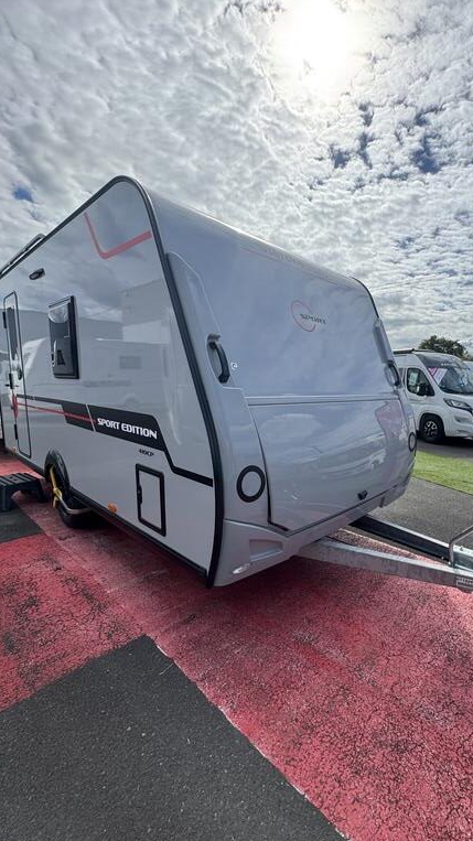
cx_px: 298
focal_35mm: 16
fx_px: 357
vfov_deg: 99.3
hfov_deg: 66.0
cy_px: 438
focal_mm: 2.22
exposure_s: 1/1536
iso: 50
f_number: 2.2
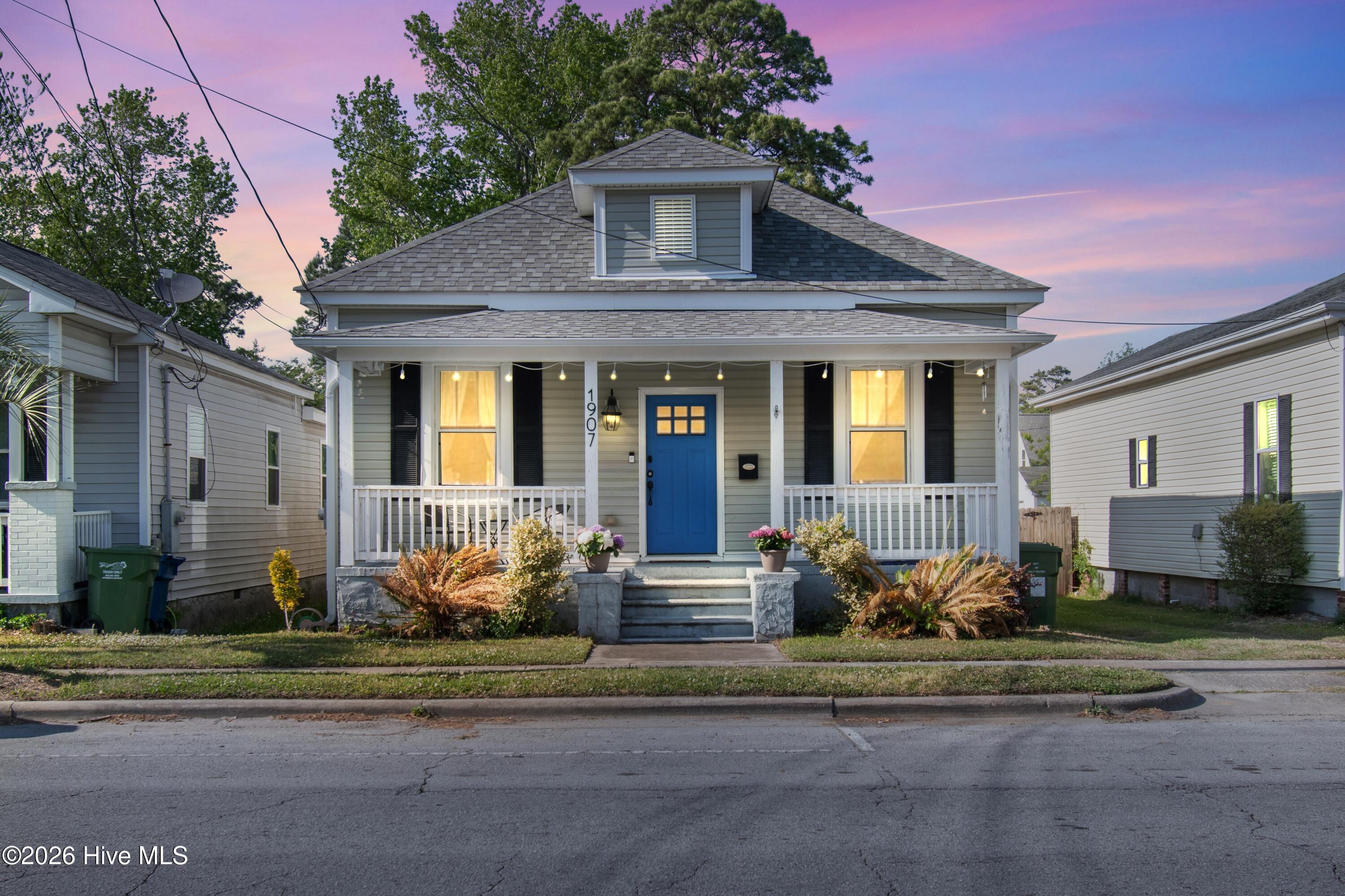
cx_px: 672
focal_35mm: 30
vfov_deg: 43.6
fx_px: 1121
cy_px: 448
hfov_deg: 61.9
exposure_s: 1/250
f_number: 8
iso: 100
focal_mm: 20
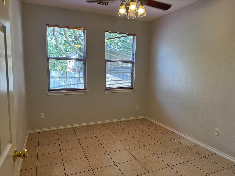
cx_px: 118
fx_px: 163
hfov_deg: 71.6
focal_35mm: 24
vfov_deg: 56.8
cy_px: 88
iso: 100
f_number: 1.78
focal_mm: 6.76
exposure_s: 1/156
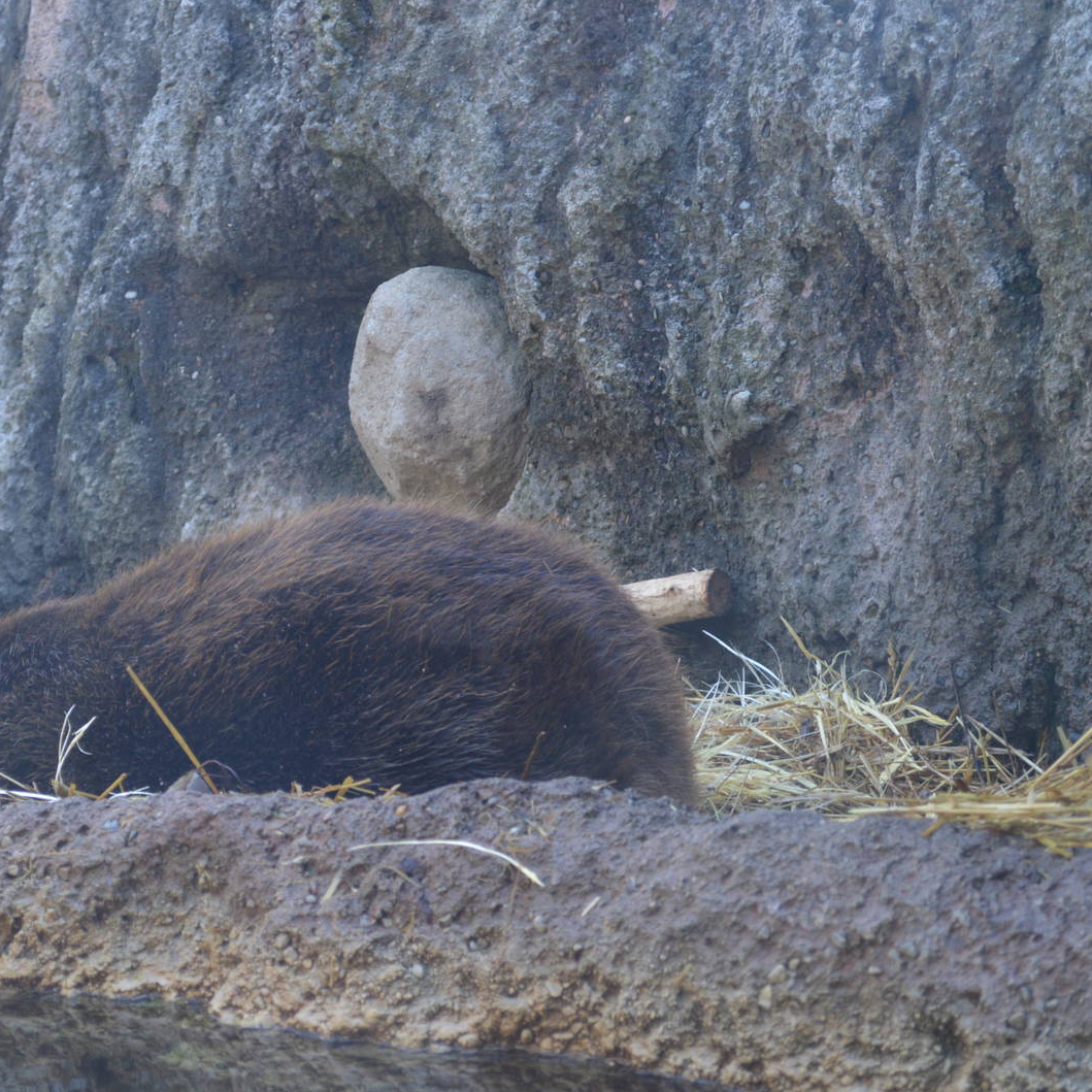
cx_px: 335
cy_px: 544
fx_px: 3092
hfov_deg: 19.9
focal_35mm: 87
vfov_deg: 20.0
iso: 400
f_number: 5.3
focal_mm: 45
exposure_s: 1/60
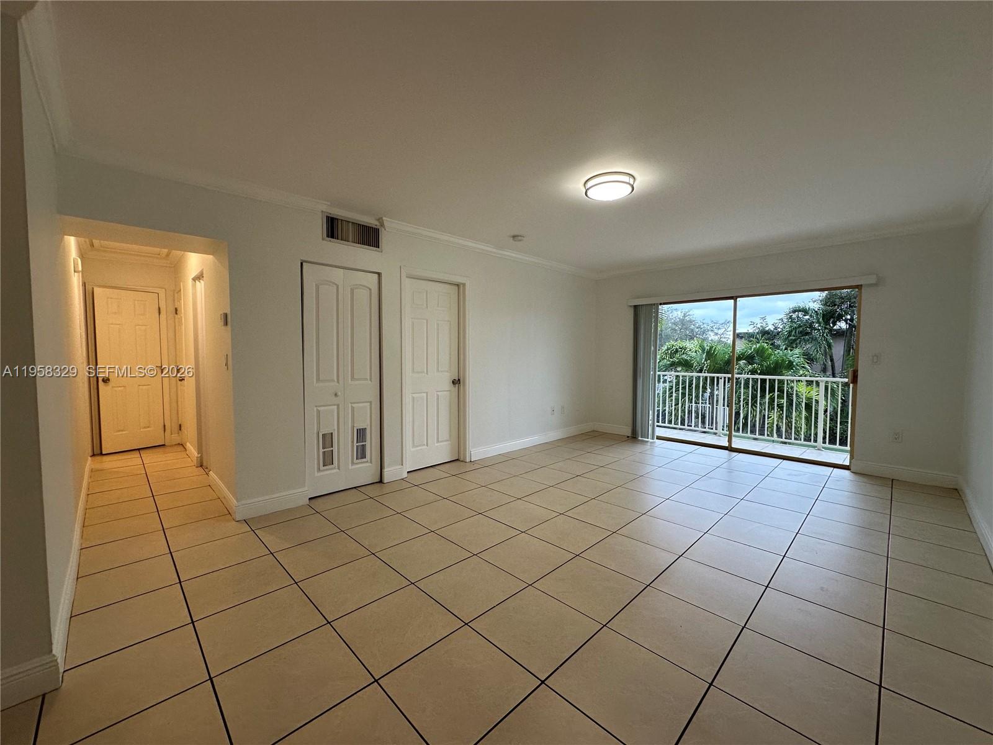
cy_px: 372
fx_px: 402
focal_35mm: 14
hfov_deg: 102.1
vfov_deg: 85.7
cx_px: 496
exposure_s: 1/120
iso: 125
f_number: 2.2
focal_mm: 2.22
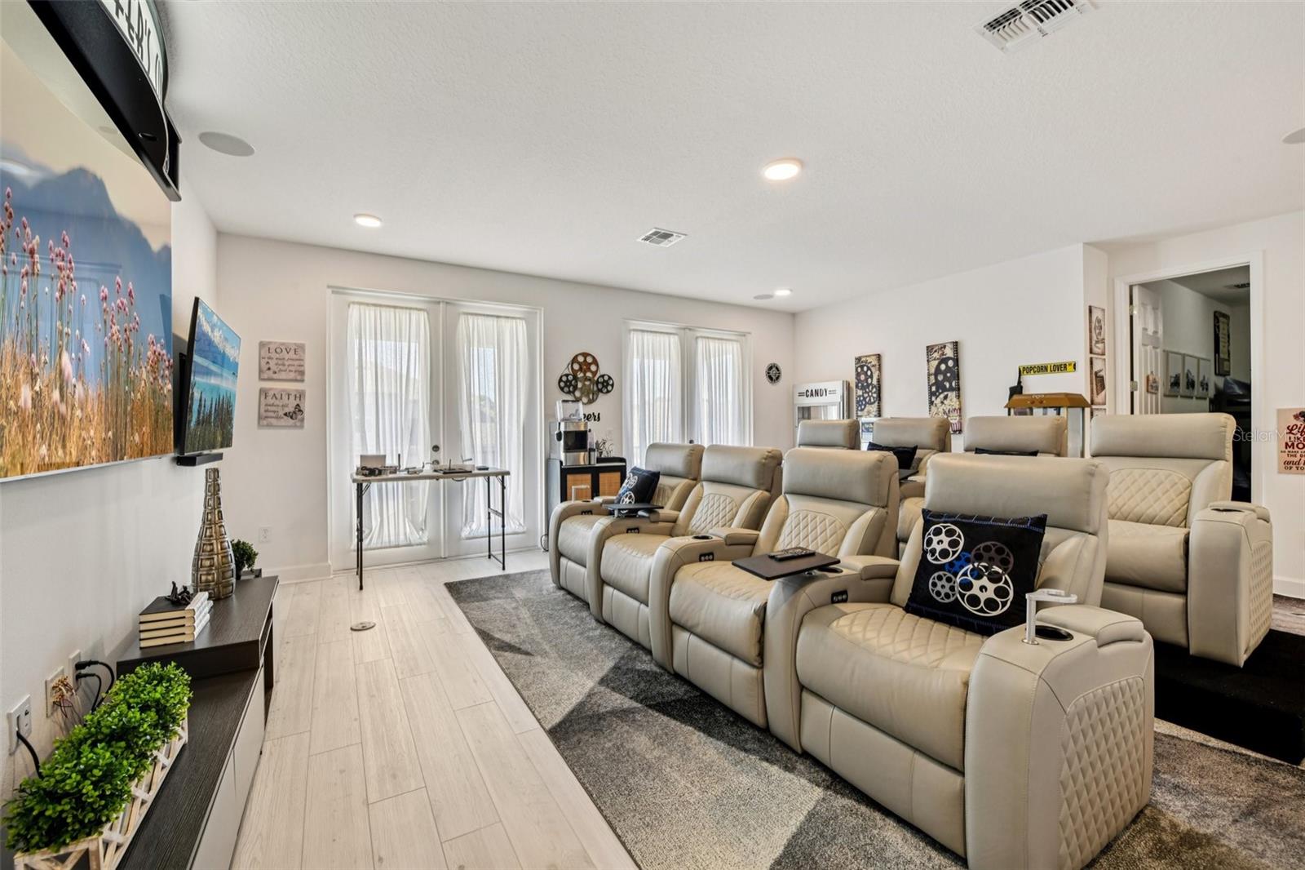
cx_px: 652
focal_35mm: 14
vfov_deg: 81.2
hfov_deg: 104.3
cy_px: 435
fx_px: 507
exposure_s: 1/20
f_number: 8
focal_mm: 14
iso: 400
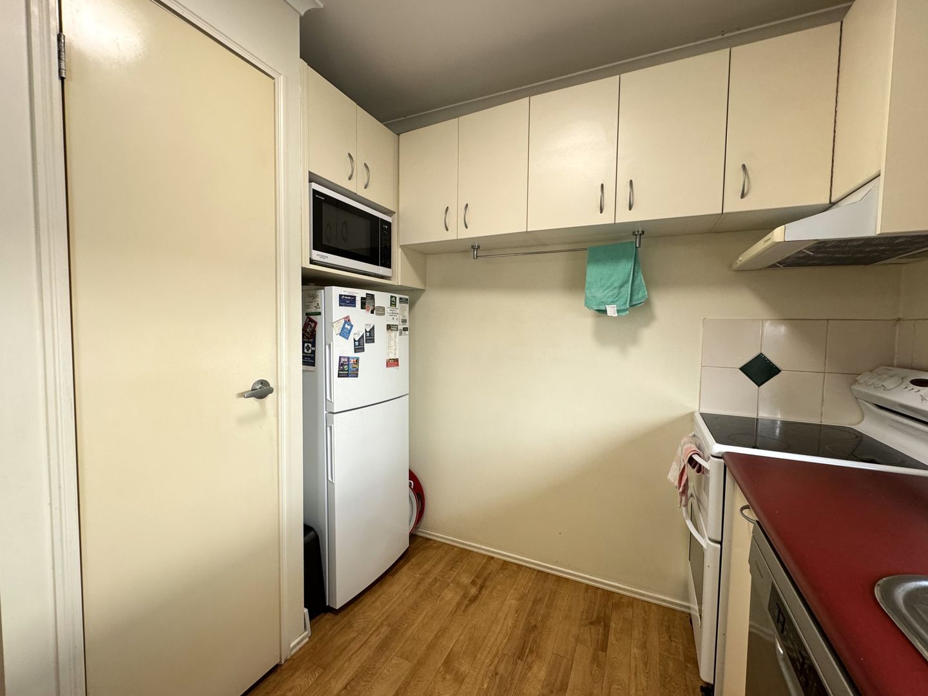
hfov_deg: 102.1
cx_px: 464
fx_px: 375
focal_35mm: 14
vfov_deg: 85.7
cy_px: 348
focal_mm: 2.22
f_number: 2.2
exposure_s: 1/100
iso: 250
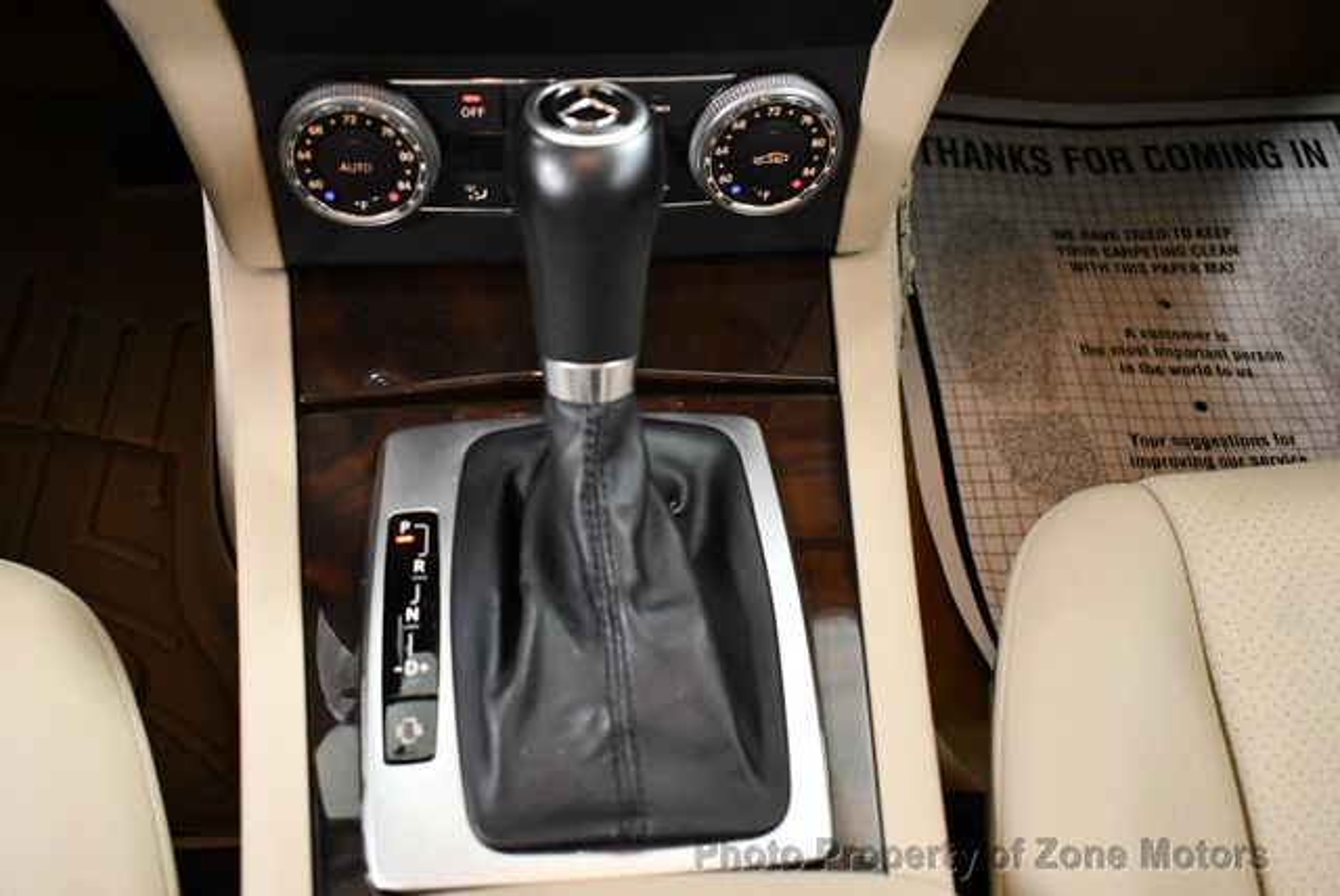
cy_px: 448
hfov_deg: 53.1
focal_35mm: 36
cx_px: 670
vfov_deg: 36.9
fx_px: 1341
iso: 3600
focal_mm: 18
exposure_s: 1/60
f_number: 3.5
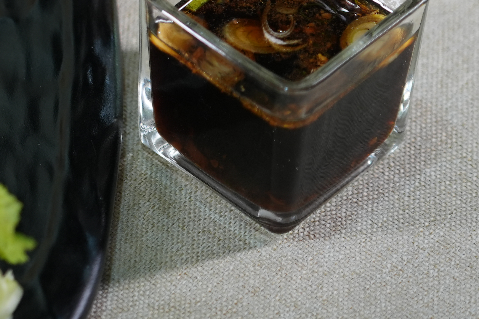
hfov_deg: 5.3
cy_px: -39
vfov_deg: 3.6
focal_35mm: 386
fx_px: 5136
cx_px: -102
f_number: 4
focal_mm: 122
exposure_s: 1/125
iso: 800
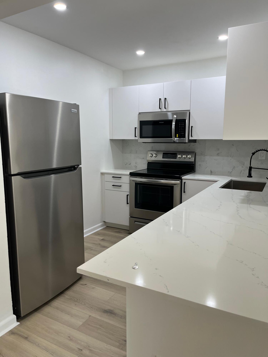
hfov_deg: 53.1
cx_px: 134
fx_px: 268
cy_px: 178
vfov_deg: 67.3
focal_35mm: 26
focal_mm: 5.1
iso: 80
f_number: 1.6
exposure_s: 1/120
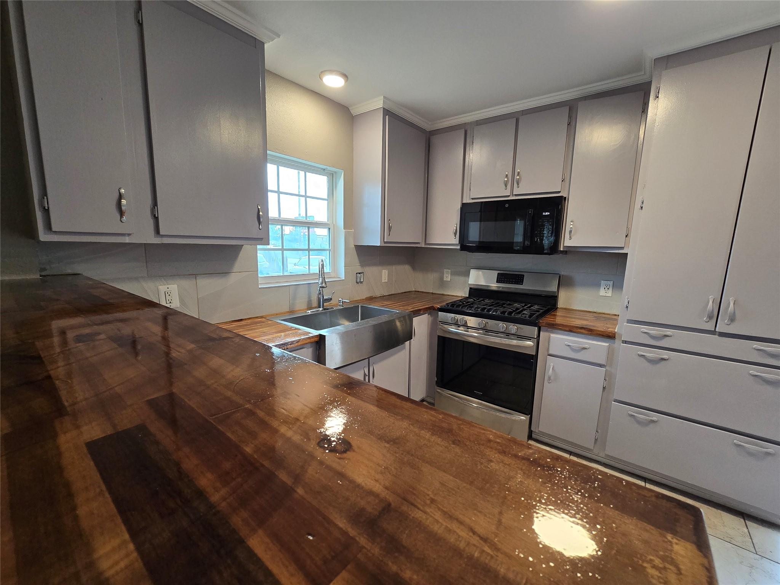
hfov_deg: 106.2
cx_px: 390
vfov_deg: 89.9
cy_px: 292
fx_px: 293
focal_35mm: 13
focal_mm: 2.2
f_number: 2.2
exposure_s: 1/60
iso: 200
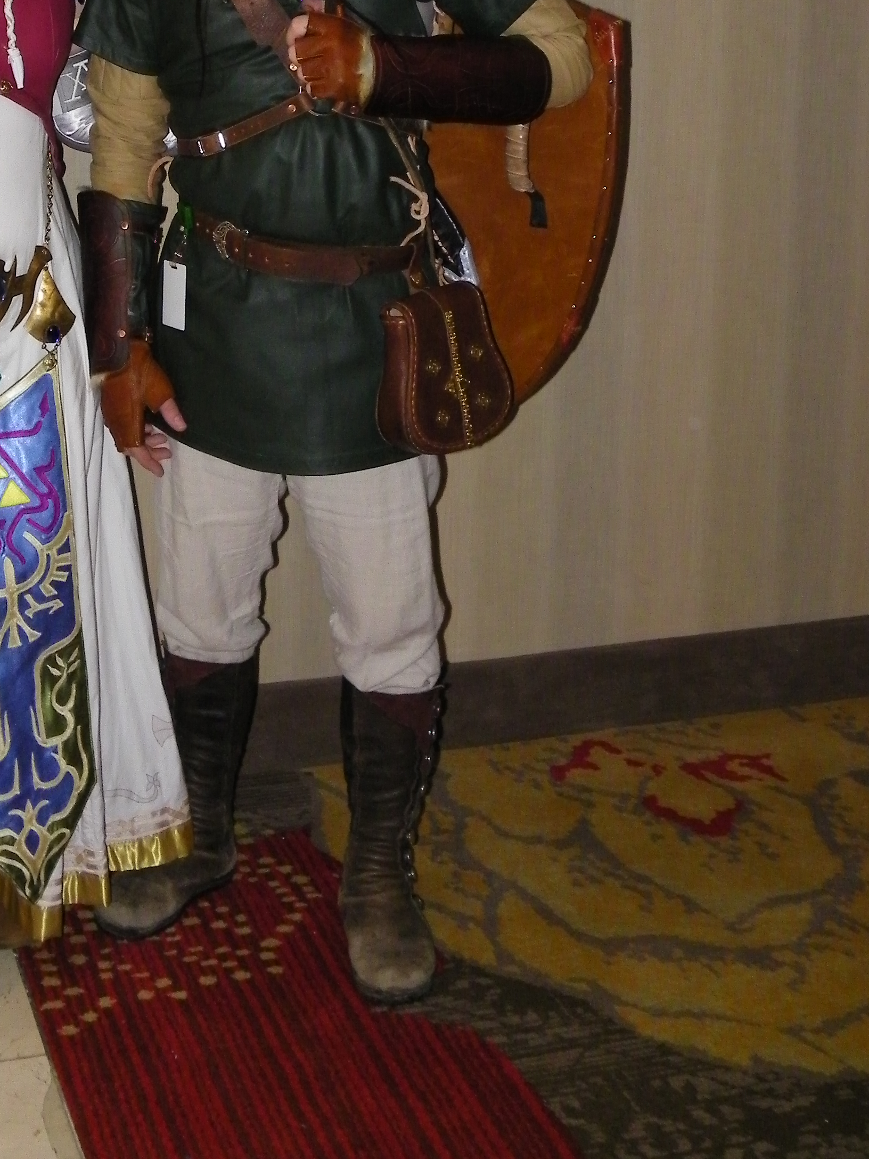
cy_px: 102
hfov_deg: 25.0
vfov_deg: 32.0
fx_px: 1907
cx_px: 103
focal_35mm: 57
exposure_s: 1/125
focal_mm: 5.5
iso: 200
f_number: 2.8
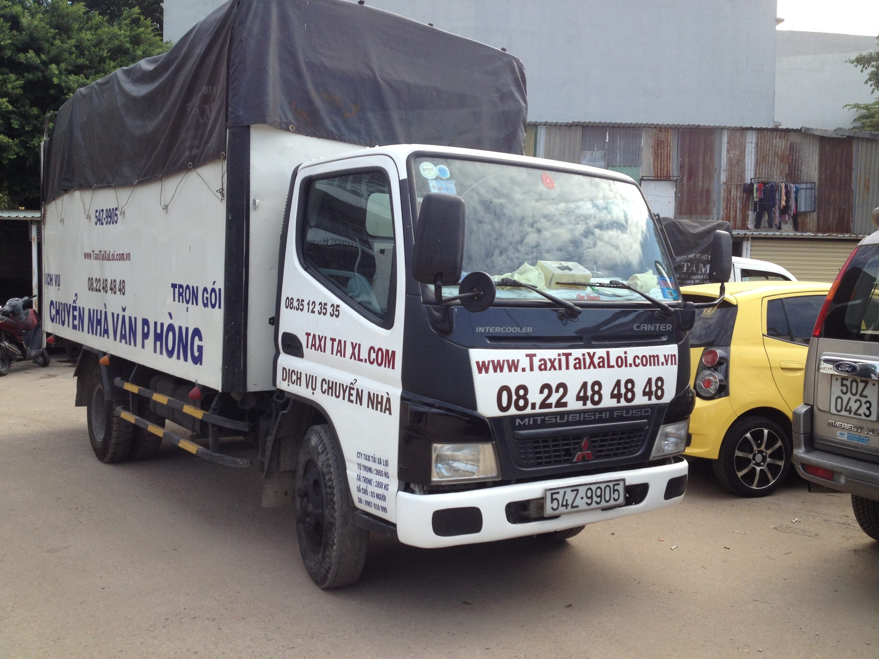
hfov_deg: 52.6
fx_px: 889
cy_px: 330
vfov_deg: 40.7
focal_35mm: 35
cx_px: 440
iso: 50
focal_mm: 4.28
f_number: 2.4
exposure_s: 1/681
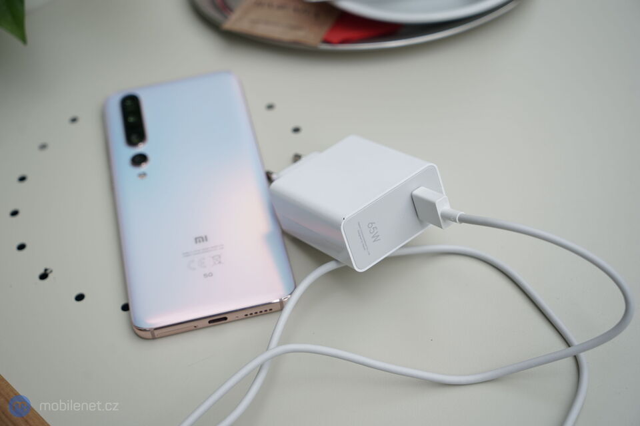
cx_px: 320
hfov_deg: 36.2
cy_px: 213
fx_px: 978
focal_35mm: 55
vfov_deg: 24.6
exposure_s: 1/200
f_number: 5
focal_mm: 55
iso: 100
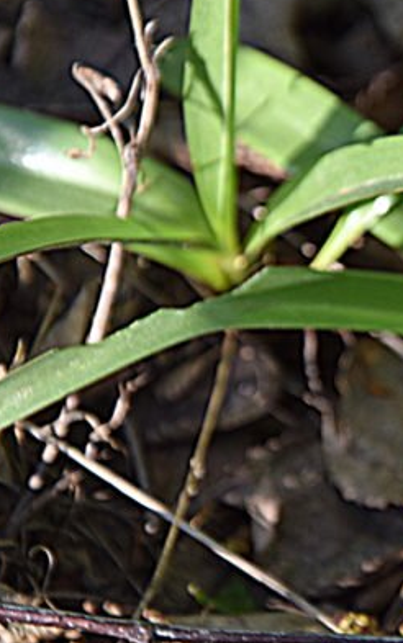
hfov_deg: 4.0
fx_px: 5741
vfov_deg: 6.4
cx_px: 583
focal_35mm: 327
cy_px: 229
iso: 400
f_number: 8
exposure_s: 1/200
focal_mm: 105
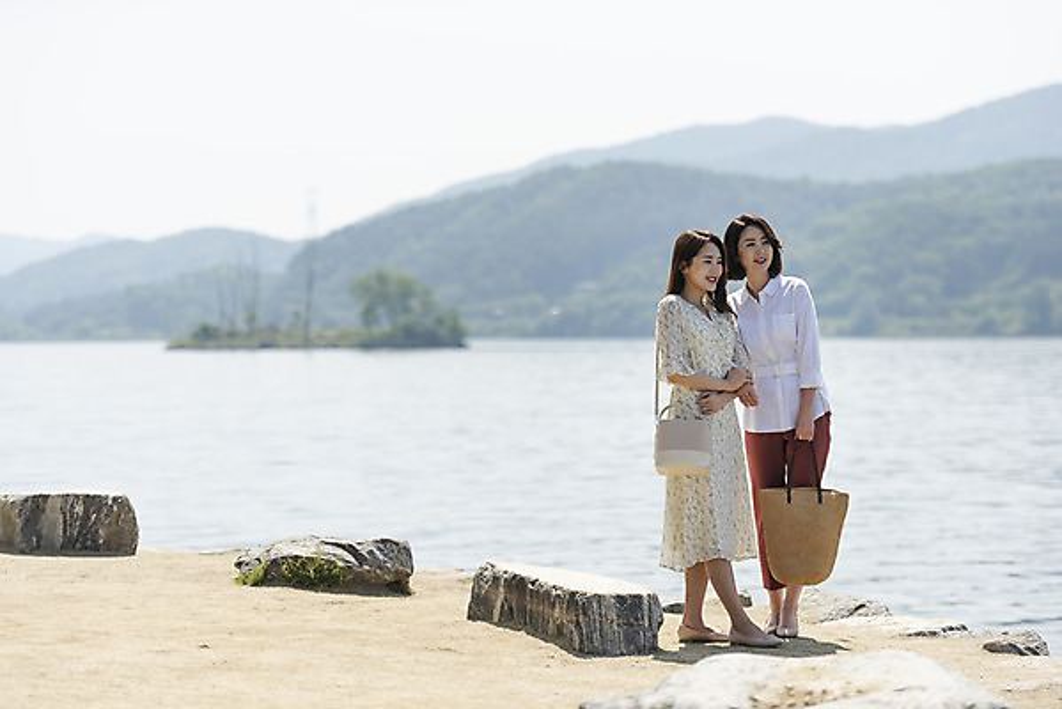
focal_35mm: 110
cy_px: 354
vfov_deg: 12.5
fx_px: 3246
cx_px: 531
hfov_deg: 18.6
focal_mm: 110
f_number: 2.8
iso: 100
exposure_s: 1/4000
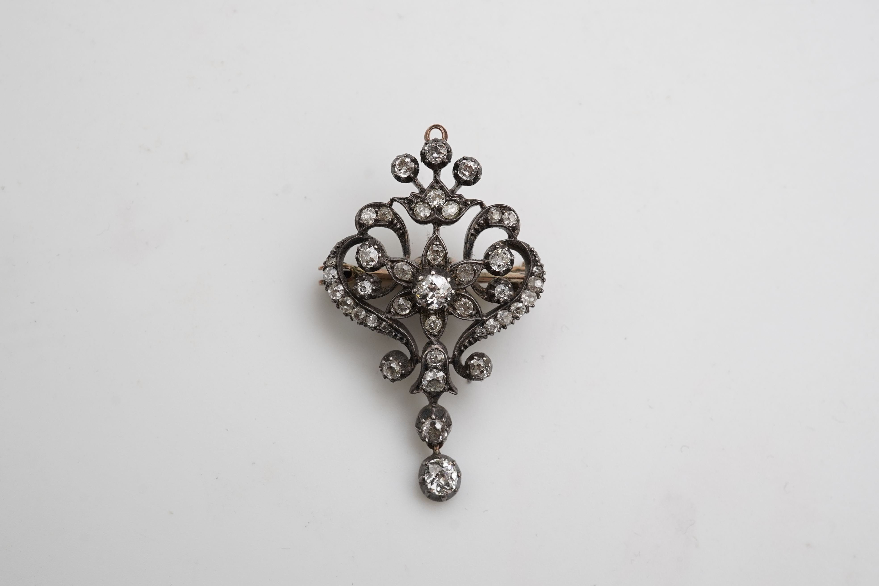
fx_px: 1099
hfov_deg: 43.6
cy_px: 293
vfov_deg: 29.9
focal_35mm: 45
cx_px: 440
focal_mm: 30
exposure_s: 1/100
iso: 400
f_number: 18
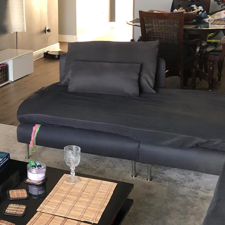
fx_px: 456
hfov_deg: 26.3
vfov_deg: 27.2
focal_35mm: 62
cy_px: 45
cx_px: 1
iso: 50
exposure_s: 1/15
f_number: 1.8
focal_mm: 4
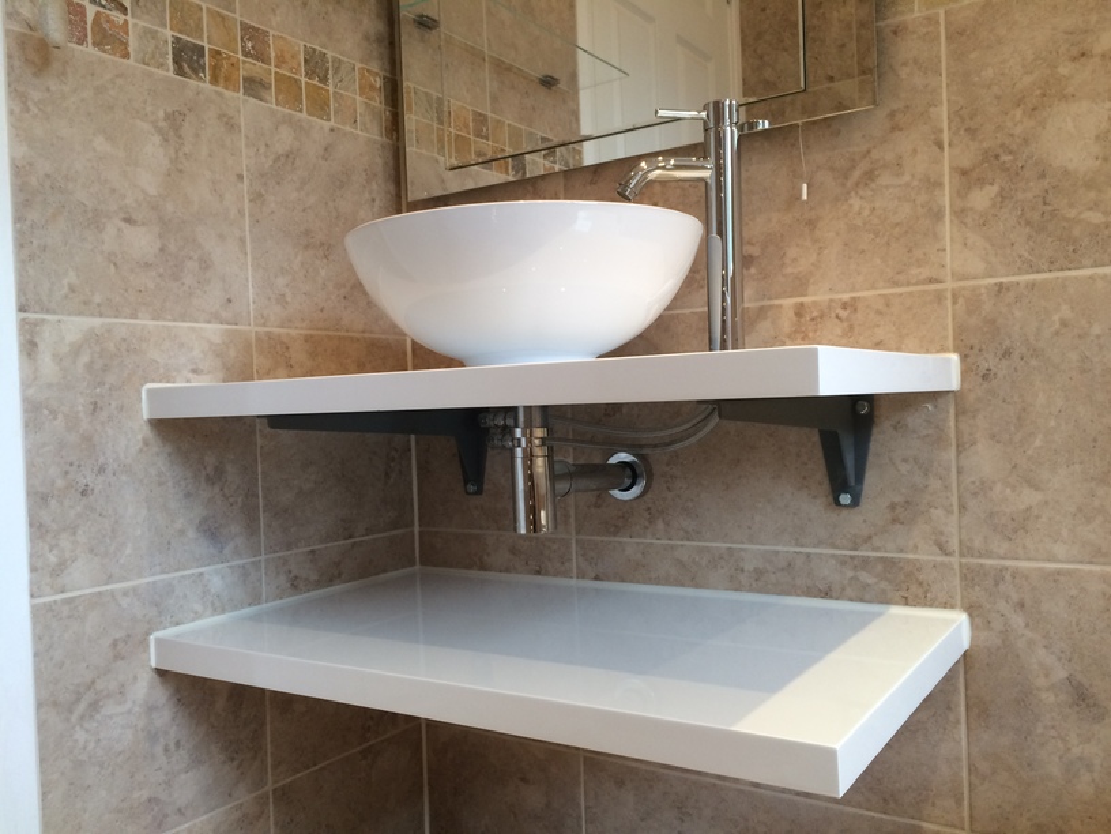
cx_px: 556
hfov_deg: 61.7
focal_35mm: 29
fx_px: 931
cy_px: 417
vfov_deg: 48.2
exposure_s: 1/30
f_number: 2.2
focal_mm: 4.15
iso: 40
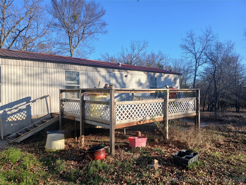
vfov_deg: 53.1
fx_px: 185
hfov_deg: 67.3
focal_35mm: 26
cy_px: 92
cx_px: 123
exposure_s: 1/328
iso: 20
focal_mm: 3.98
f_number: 1.8
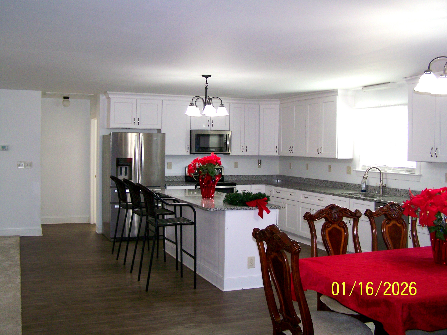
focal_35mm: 38
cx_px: 224
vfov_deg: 37.7
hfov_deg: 49.0
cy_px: 168
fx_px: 491
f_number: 2.8
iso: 160
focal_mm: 6.3
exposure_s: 1/60
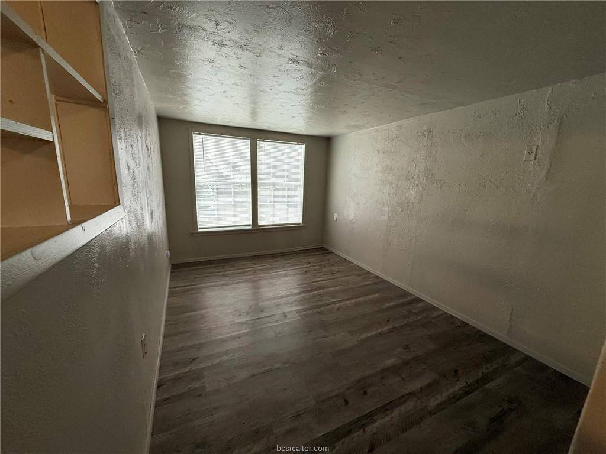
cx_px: 303
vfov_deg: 85.7
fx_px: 245
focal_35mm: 14
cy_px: 227
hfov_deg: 102.1
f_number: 2.2
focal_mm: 2.22
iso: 320
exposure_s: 1/120
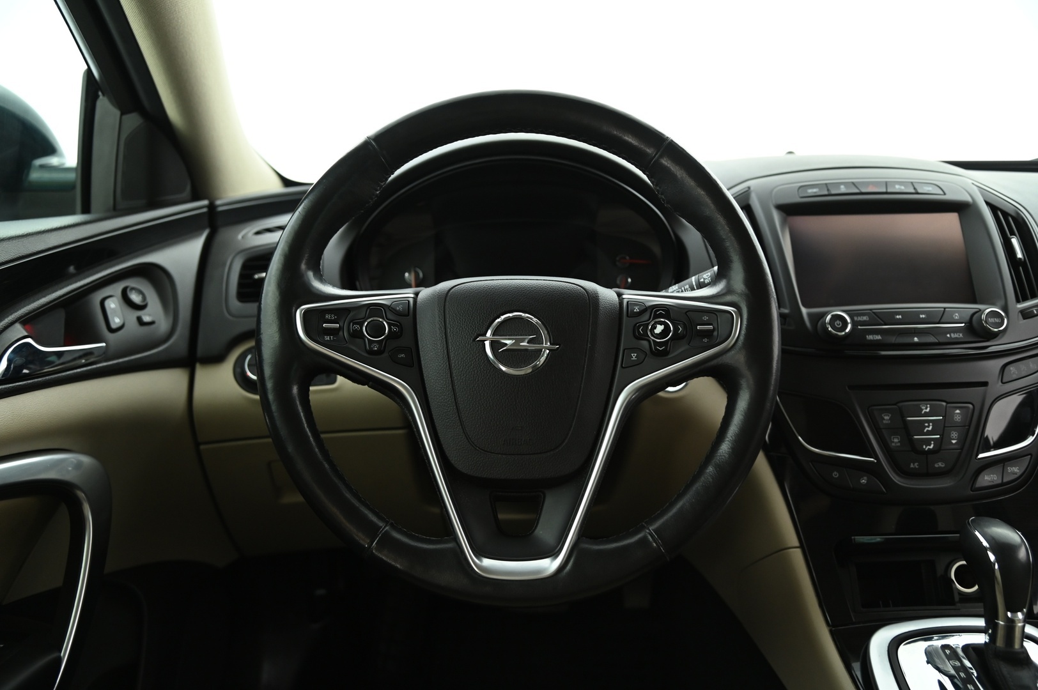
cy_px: 345
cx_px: 519
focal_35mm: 30
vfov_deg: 43.5
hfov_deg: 62.0
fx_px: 864
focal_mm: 30
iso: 1250
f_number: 4
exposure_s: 1/8
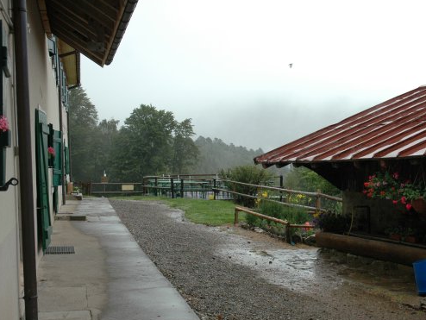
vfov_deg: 25.7
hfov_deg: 33.7
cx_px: 274
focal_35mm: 57
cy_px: 200
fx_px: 698
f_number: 5
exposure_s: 1/100
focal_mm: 27
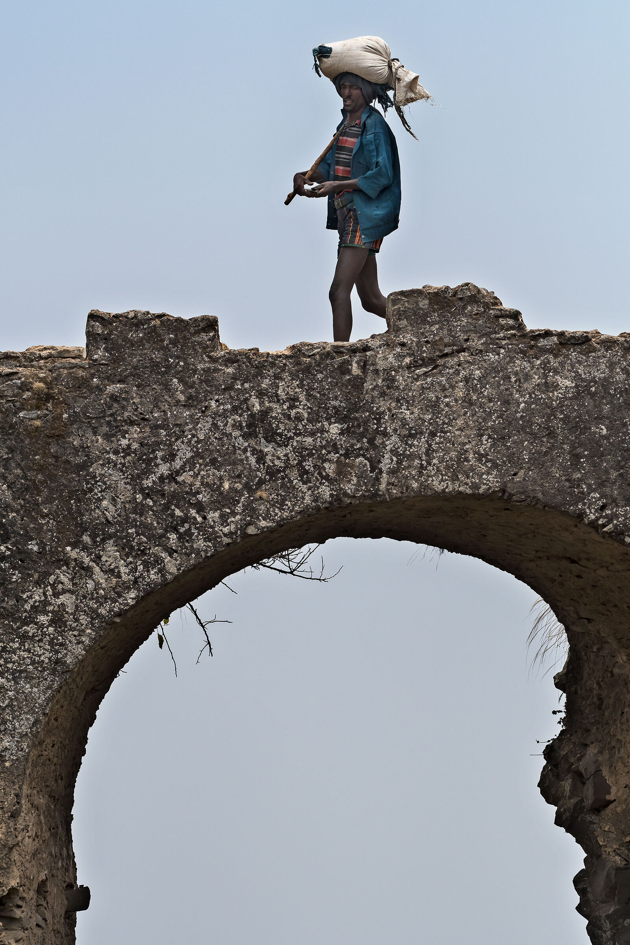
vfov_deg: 6.9
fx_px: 7874
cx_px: 315
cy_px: 472
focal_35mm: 300
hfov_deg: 4.6
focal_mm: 200
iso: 500
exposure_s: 1/2500
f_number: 6.3
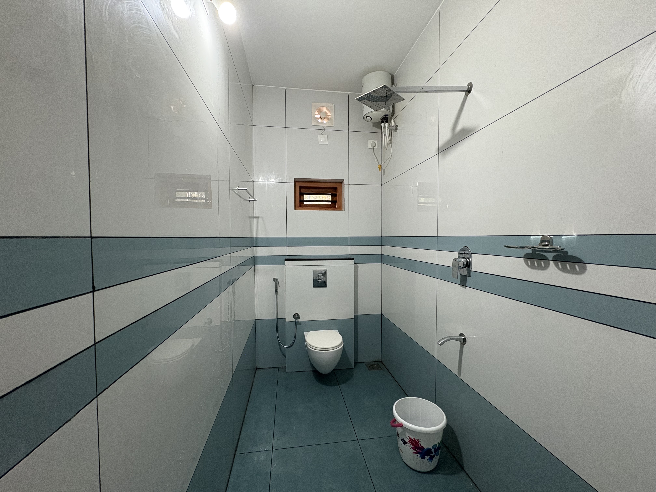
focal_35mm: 14
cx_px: 328
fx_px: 265
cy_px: 246
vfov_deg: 85.7
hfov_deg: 102.1
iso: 250
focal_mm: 2.22
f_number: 2.2
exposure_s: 1/50
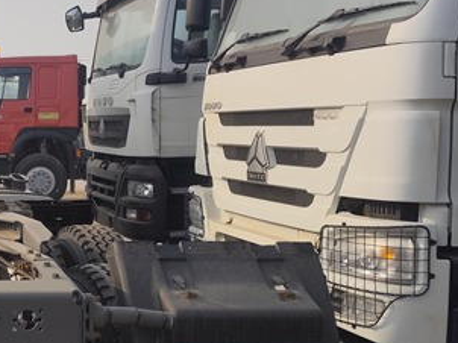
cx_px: -93
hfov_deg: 27.8
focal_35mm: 61
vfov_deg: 24.0
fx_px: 806
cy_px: 202
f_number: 1.65
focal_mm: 6.14
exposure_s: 1/1421
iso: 50
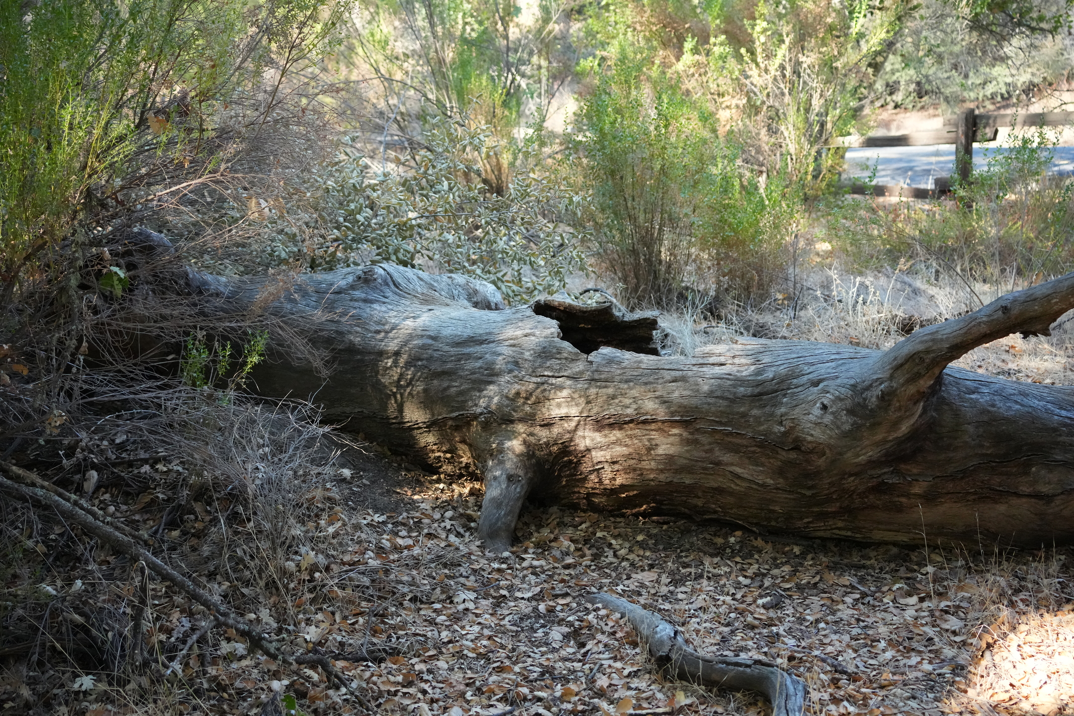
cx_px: 537
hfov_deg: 39.6
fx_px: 1492
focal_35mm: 50
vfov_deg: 27.0
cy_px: 358
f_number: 4.5
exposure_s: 1/1600
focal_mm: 50
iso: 8000
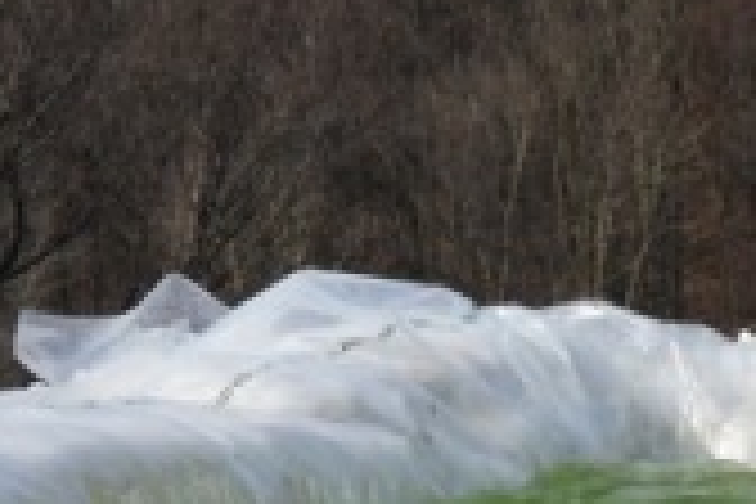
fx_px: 8084
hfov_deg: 5.2
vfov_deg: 3.6
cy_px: 574
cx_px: 1674
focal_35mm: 385
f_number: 13
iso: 200
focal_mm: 54
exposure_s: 1/250
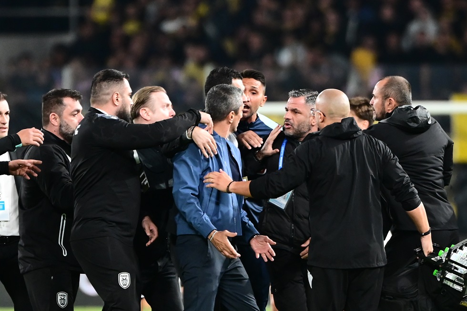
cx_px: 234
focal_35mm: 300
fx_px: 3891
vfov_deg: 4.6
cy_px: 156
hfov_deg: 6.9
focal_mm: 300
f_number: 3.2
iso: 2000
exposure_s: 1/1600
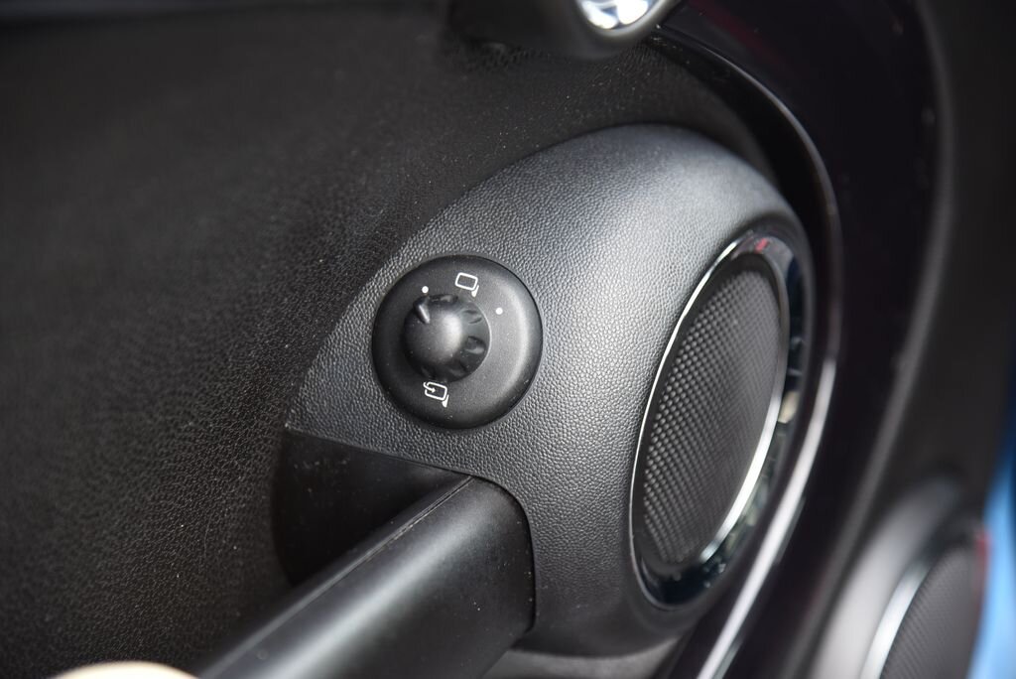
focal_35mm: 120
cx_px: 508
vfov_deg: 11.4
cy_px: 340
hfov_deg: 17.1
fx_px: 3388
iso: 500
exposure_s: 1/60
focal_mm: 120
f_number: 4
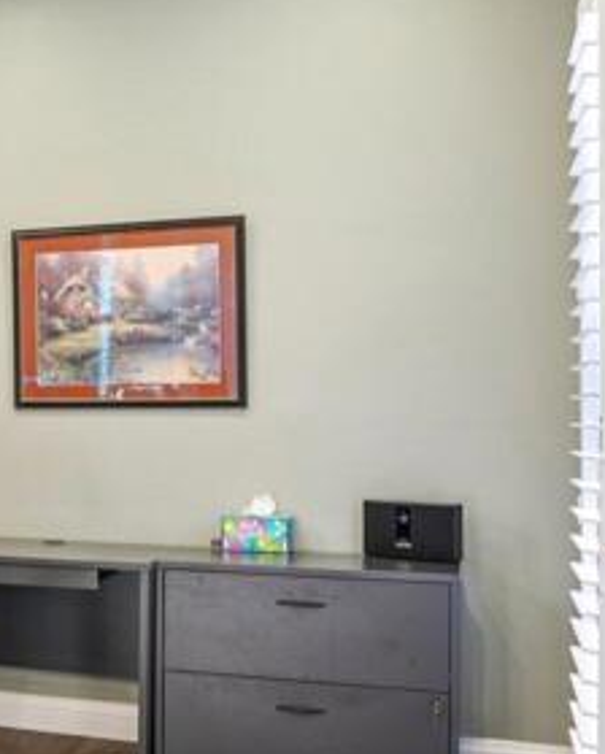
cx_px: -243
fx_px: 1228
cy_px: 427
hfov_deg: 23.4
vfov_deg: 34.1
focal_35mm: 55
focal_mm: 16
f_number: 7.1
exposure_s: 1/8
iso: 400
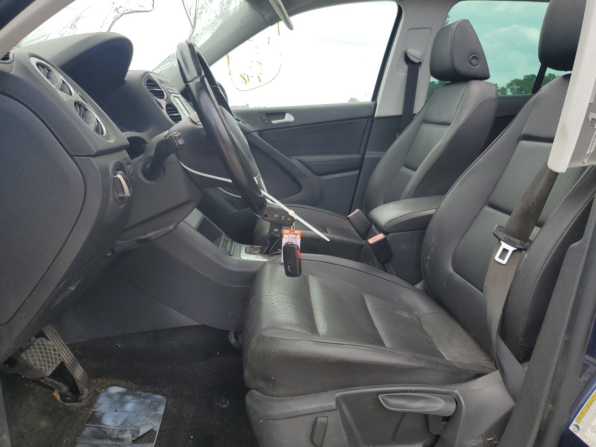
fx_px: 448
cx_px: 298
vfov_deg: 53.1
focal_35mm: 26
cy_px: 224
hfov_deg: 67.3
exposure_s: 1/833
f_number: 1.5
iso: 50
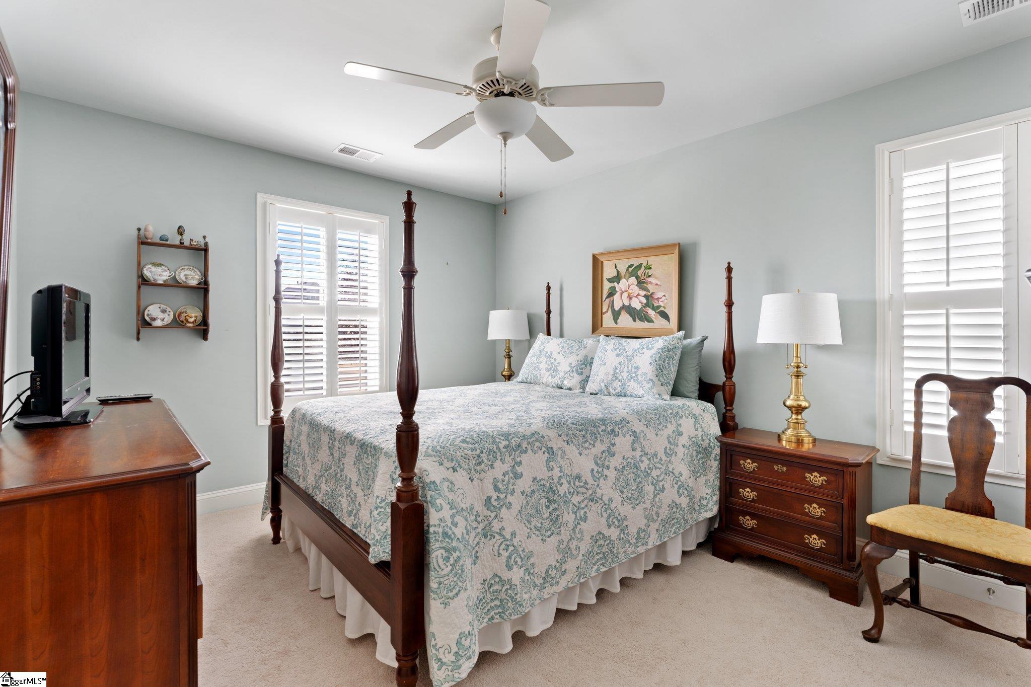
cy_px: 344
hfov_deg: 96.7
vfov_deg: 73.7
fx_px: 458
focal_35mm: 16
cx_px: 516
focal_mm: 16
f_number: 8
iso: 200
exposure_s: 1.3
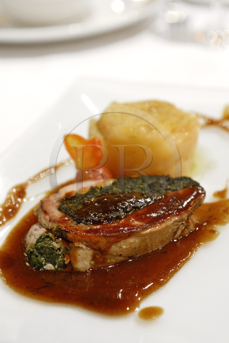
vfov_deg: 28.9
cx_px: 114
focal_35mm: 70
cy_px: 172
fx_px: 669
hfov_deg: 19.4
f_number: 5.6
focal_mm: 70
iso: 3200
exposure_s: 1/30
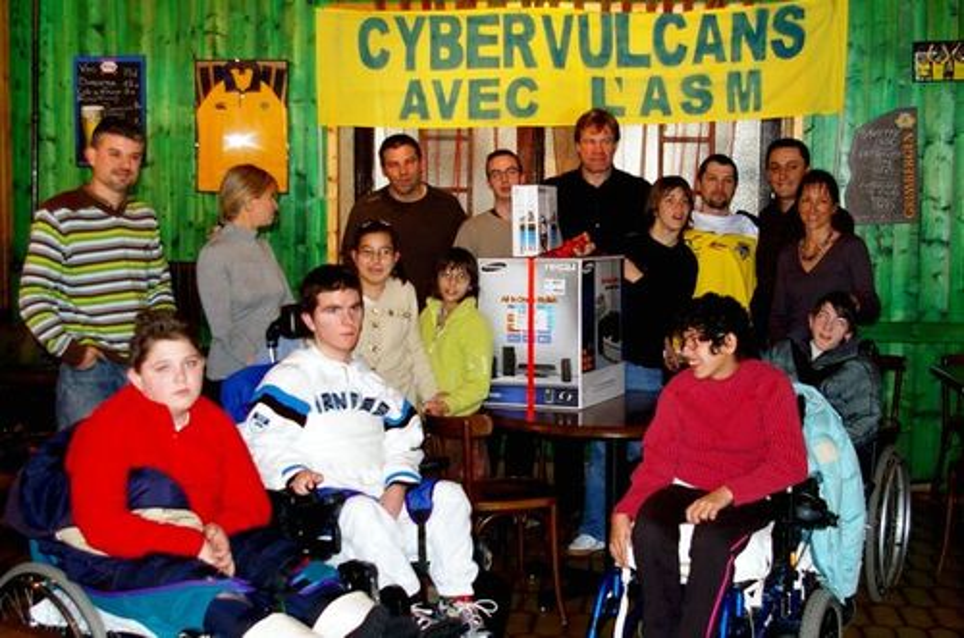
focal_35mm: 32
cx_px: 482
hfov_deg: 59.6
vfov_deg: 41.5
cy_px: 319
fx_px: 842
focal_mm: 21
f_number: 4.5
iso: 400
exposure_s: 1/40
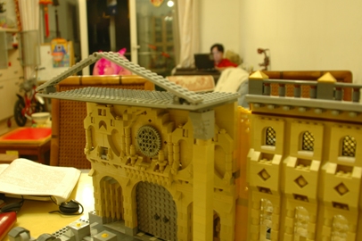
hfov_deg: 50.6
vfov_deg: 35.0
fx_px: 382
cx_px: 160
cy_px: 121
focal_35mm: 38
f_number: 3.5
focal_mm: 18
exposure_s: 1/6
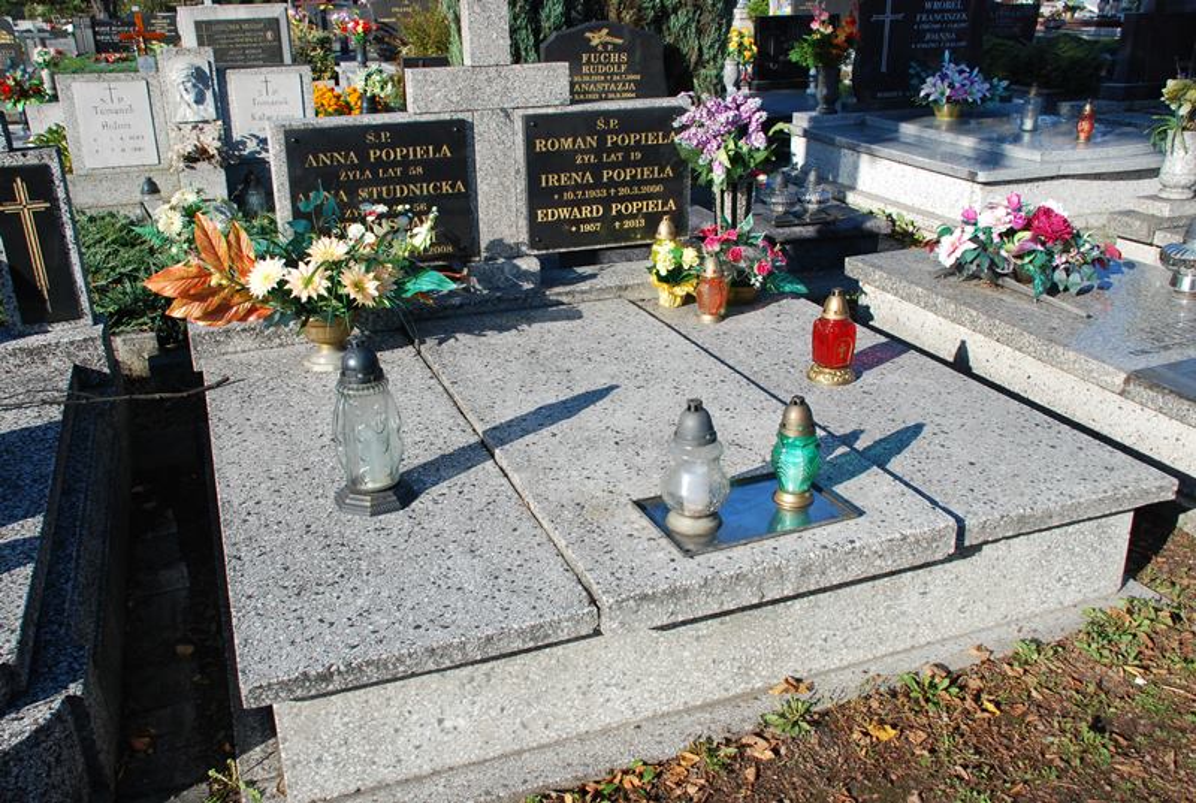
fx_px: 1099
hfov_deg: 57.1
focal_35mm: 33
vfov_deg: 40.1
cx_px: 598
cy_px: 402
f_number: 8
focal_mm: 22
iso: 500
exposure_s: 1/640
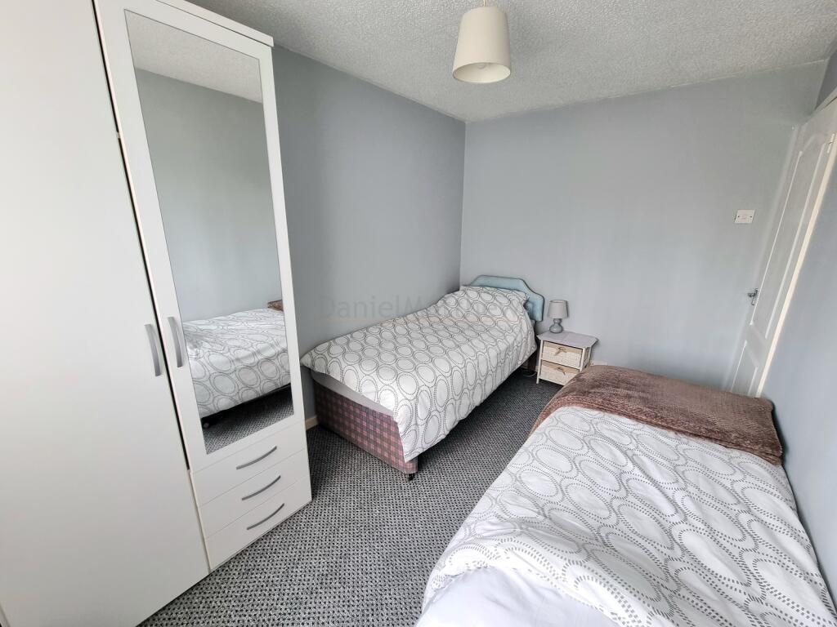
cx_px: 418
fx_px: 314
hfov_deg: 106.2
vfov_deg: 89.9
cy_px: 314
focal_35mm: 13
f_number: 2.2
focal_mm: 2.2
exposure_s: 1/50
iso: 160
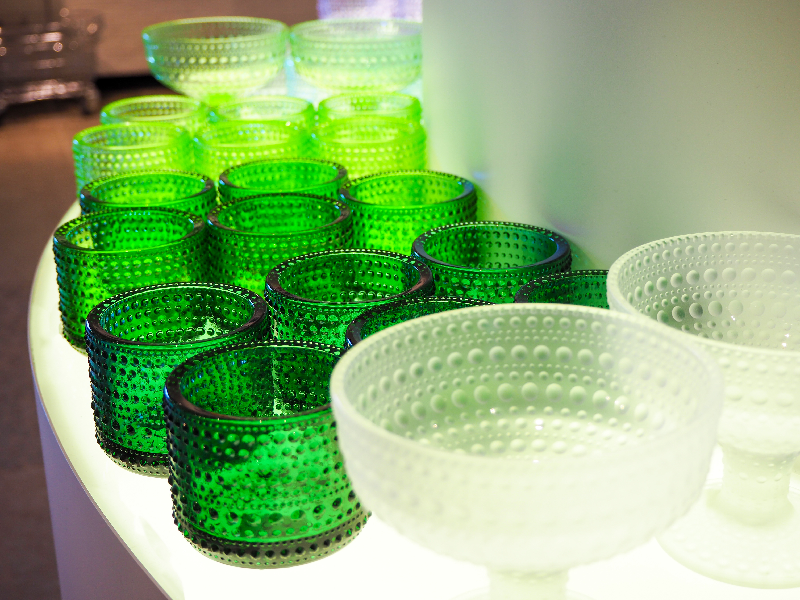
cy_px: 300
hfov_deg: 36.8
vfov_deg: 28.0
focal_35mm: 52
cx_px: 400
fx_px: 1202
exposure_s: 1/60
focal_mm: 26
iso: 250
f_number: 4.8
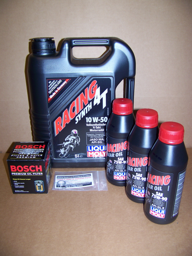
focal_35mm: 36
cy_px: 128
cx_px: 96
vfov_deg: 51.4
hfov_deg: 39.7
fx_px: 266
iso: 64
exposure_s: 1/30
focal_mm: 5.85
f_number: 2.8
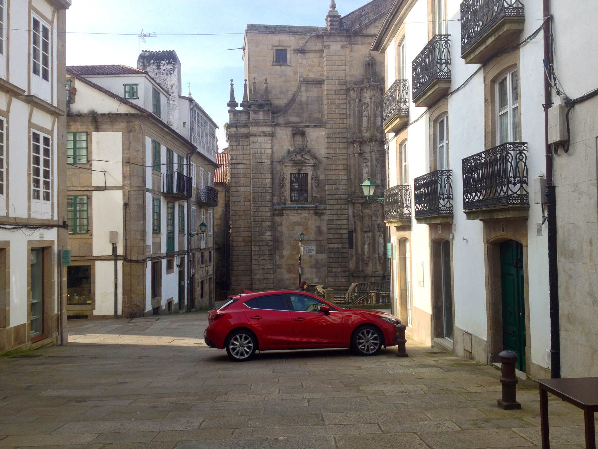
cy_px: 224
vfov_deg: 40.7
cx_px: 299
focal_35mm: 35
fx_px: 605
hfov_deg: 52.6
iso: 50
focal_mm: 4.28
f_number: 2.4
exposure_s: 1/699
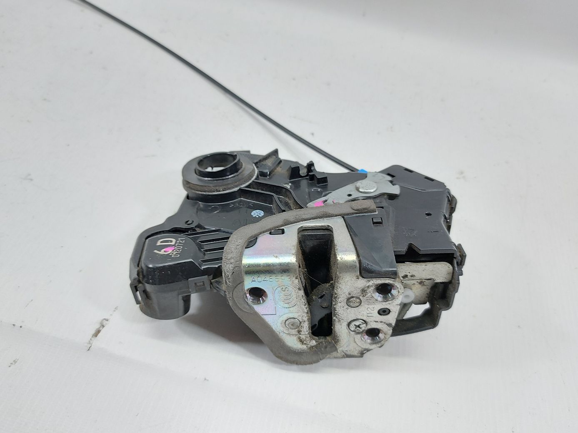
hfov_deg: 71.6
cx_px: 289
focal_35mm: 24
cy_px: 216
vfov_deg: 56.8
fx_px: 401
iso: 100
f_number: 1.8
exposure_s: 1/50
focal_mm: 5.23
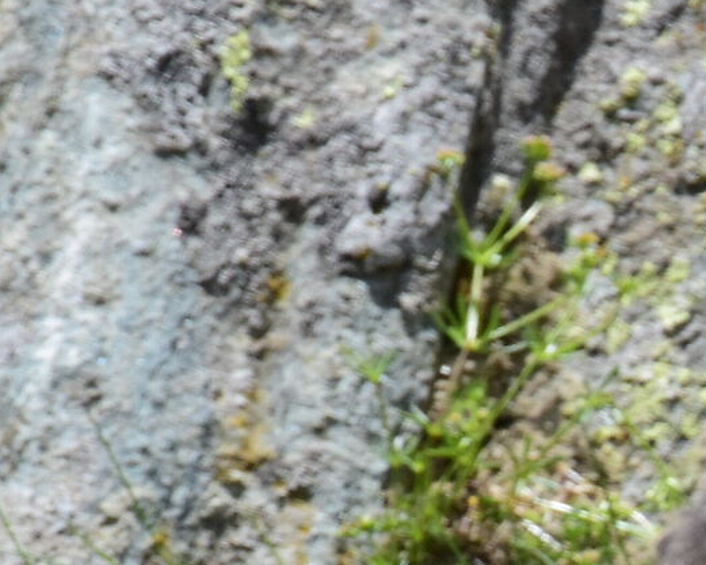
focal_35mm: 1946
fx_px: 40669
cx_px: 953
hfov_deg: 1.0
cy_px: 637
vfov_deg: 0.8
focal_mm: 300
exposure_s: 1/250
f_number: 18
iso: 400
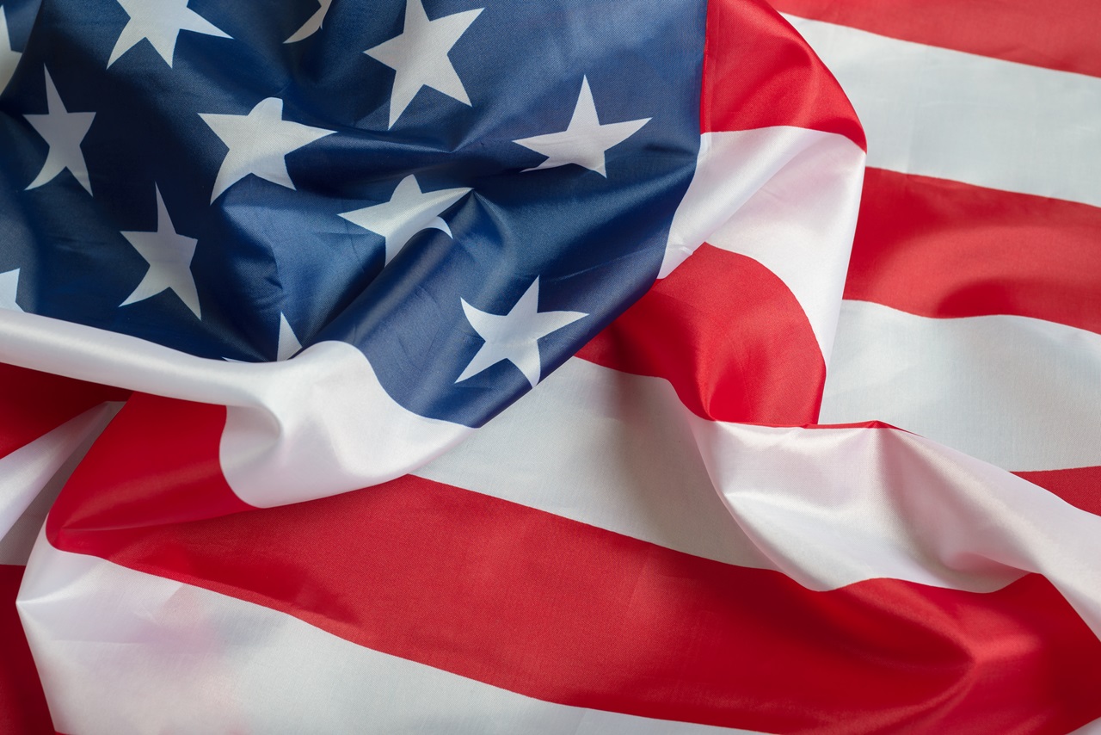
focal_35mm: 50
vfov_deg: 27.0
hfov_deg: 39.6
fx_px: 1529
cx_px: 550
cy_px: 368
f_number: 5.6
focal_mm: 50
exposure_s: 1/200
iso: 250
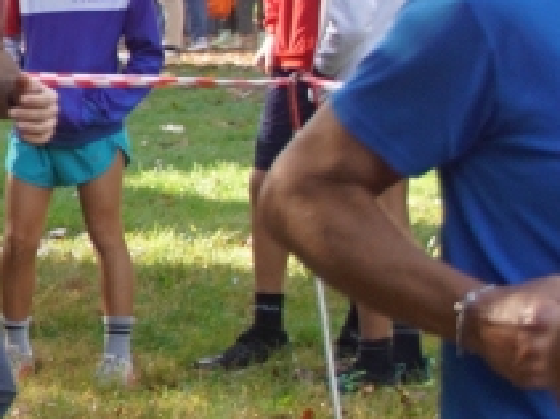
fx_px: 4652
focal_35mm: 288
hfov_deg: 6.6
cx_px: -706
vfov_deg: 5.2
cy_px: 53
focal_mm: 35
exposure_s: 1/320
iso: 400
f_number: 4.5
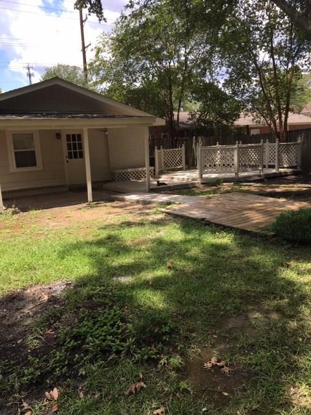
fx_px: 347
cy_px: 208
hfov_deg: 48.2
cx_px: 156
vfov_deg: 61.7
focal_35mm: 29
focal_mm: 4.15
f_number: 2.2
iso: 25
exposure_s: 1/641
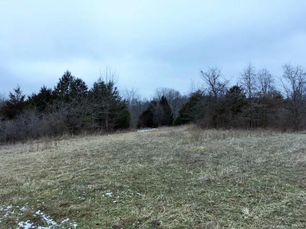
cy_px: 114
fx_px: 256
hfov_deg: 61.7
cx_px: 153
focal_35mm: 29
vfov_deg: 48.2
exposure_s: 1/561
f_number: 2.2
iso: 25
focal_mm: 4.15
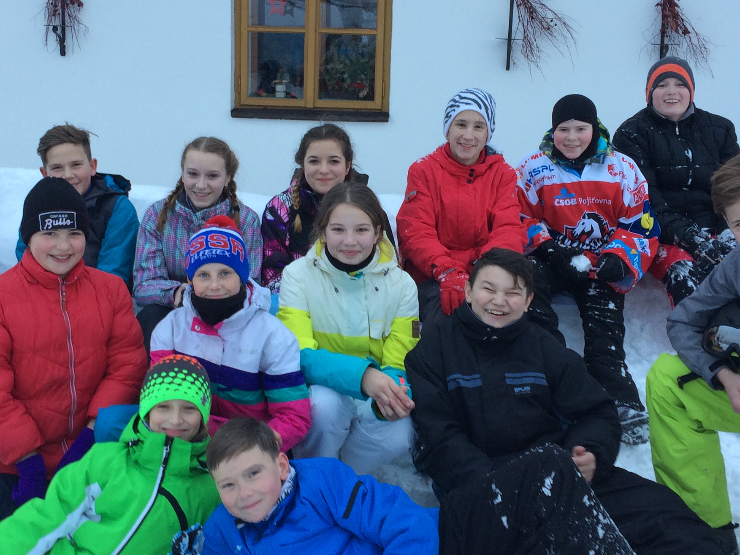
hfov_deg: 35.5
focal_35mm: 54
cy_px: 232
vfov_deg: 27.0
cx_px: 361
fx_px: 1154
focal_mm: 4.15
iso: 40
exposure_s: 1/50
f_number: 2.2
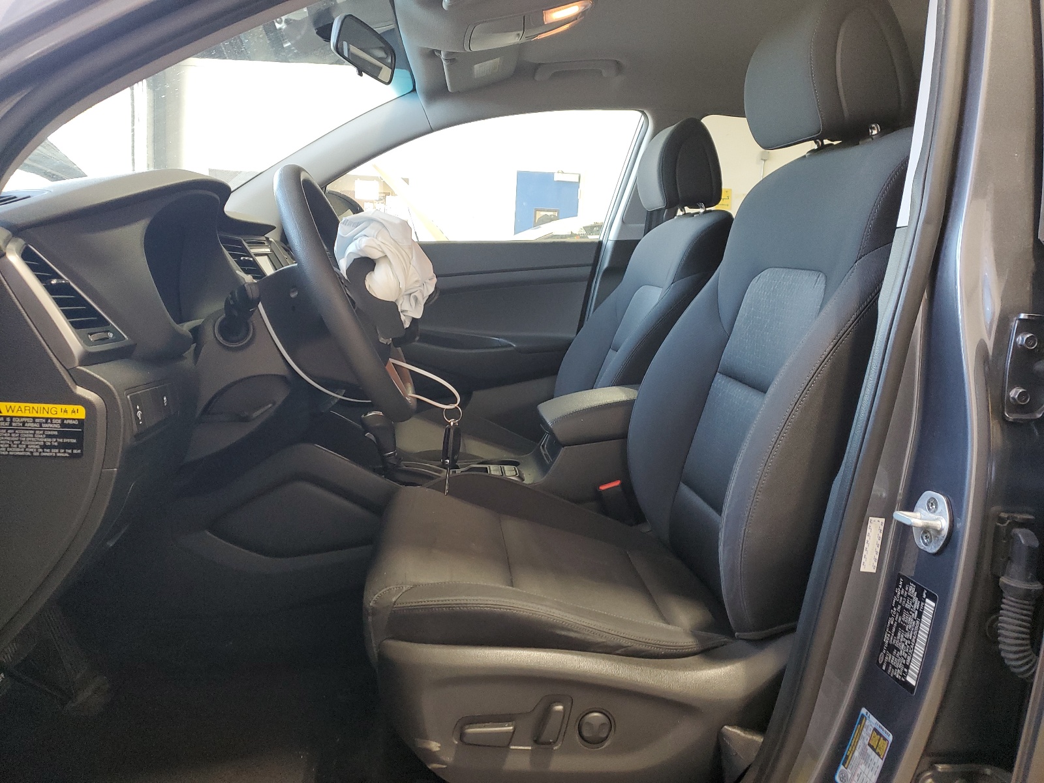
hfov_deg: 67.3
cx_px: 522
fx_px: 784
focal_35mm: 26
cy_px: 392
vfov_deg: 53.1
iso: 108
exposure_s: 1/60.2
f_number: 1.5
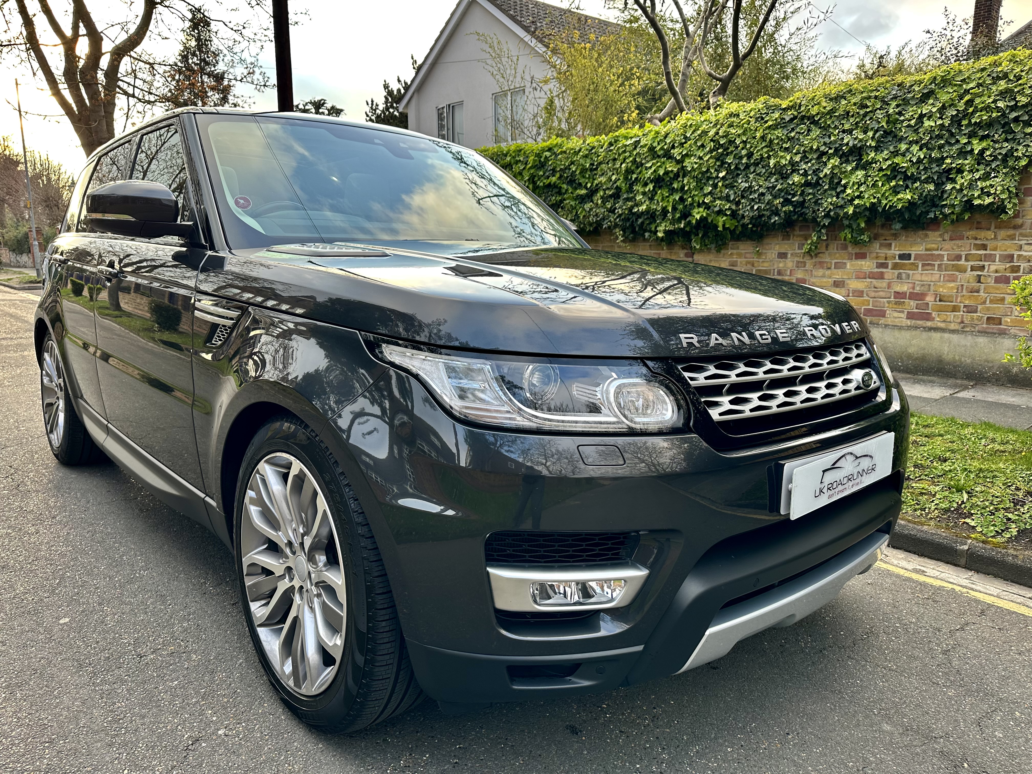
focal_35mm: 24
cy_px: 387
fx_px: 716
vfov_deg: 56.8
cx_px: 516
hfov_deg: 71.6
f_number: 1.78
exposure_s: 1/204
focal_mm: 6.86
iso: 80
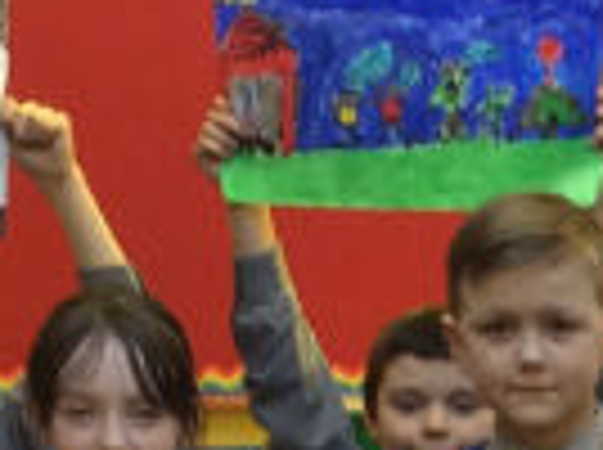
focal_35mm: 234
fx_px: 4069
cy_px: 832
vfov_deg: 6.2
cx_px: 927
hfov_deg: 8.3
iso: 40
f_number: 2.4
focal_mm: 3.3
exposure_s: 1/40
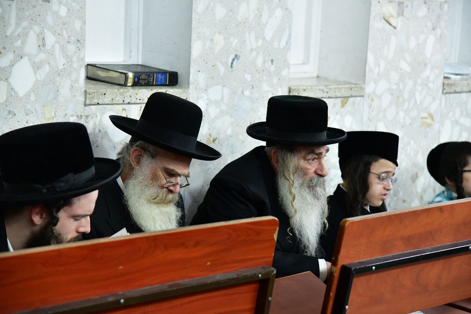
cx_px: 236
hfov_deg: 19.5
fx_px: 1373
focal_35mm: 105
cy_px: 157
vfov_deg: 13.0
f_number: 5.6
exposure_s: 1/100
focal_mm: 105
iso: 4000
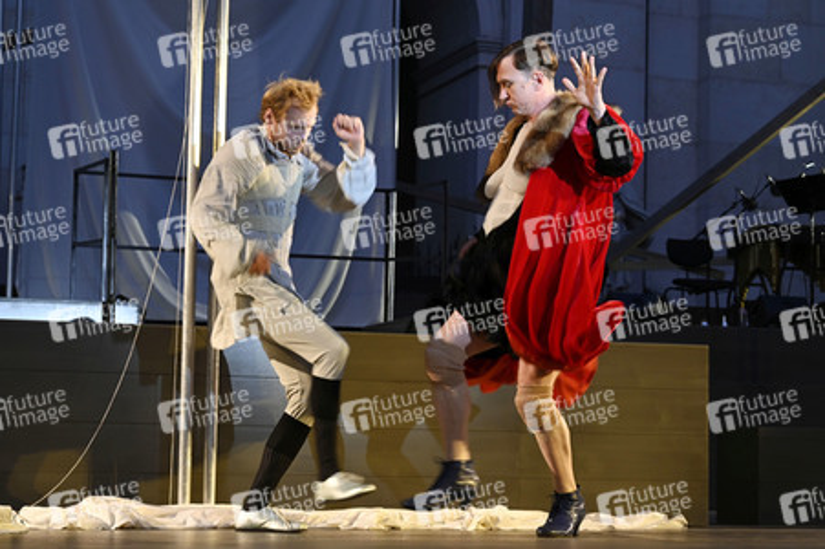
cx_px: 412
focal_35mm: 69
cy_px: 274
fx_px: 1580
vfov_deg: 19.7
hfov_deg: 29.3
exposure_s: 1/60
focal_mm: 69
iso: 1000
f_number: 6.3
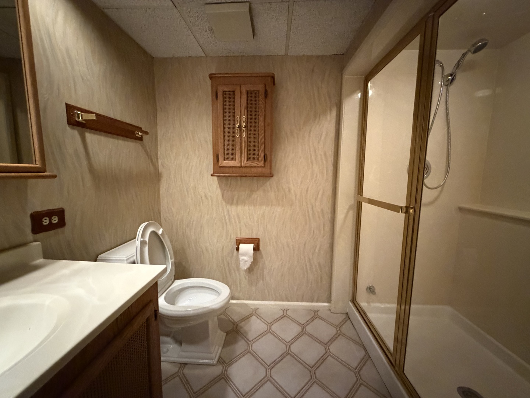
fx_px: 214
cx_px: 265
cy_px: 199
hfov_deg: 102.1
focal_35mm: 14
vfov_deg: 85.7
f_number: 2.2
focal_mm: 2.22
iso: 1250
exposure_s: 1/40
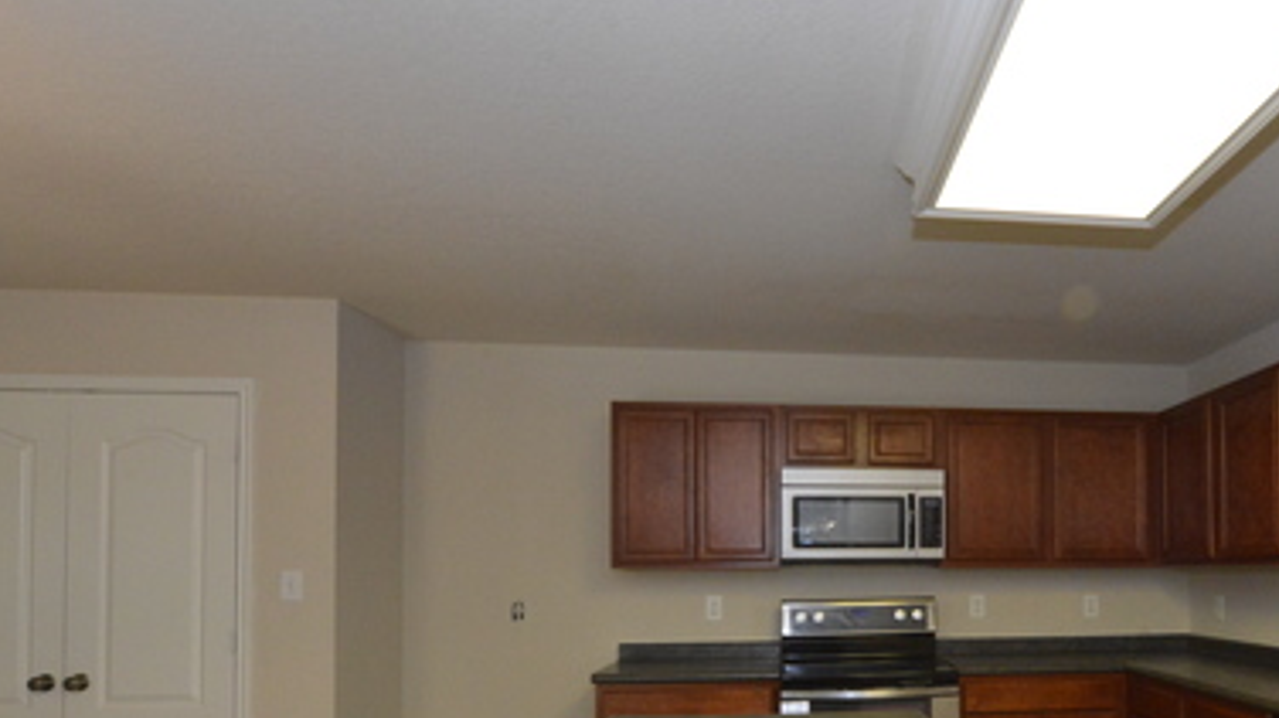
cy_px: 560
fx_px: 847
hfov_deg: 71.0
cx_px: 891
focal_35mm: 25
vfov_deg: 44.0
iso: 6400
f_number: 11
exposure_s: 1/60
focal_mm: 14
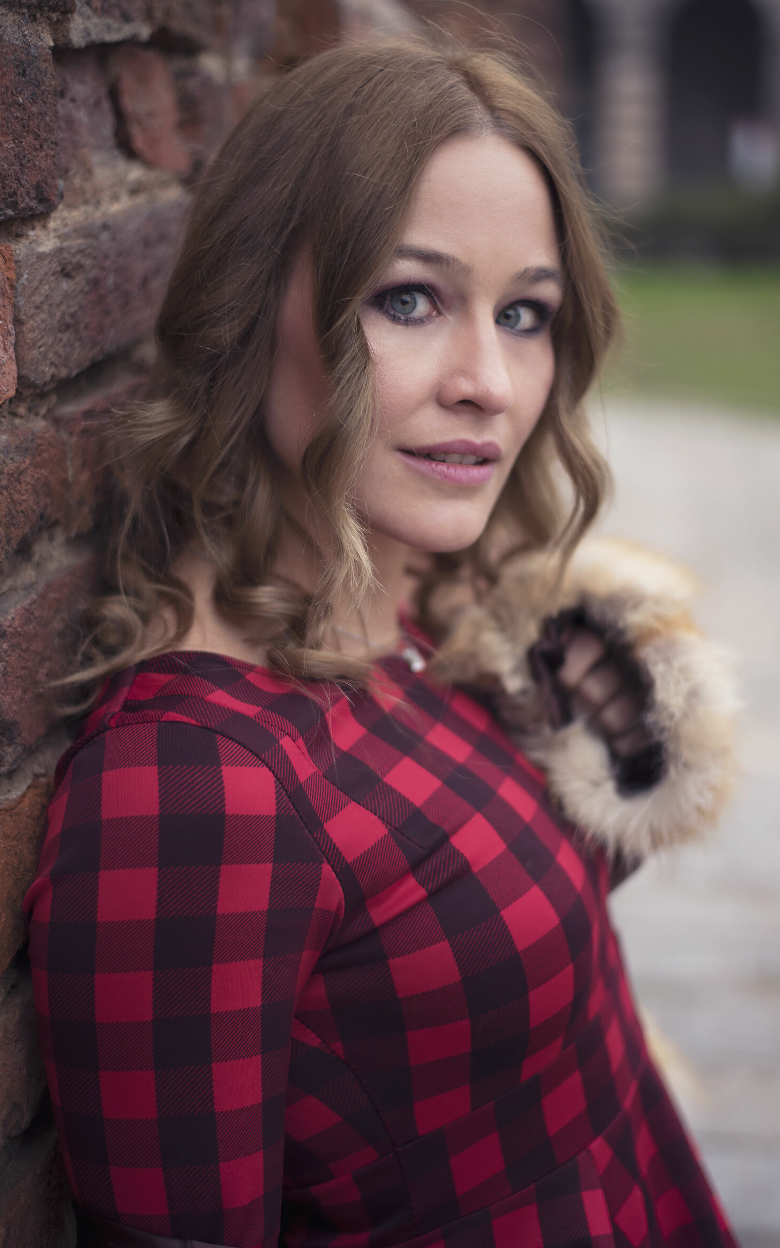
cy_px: 615
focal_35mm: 52
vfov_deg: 38.9
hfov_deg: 24.9
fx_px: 1768
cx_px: 401
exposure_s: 1/400
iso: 100
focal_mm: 50
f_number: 1.8
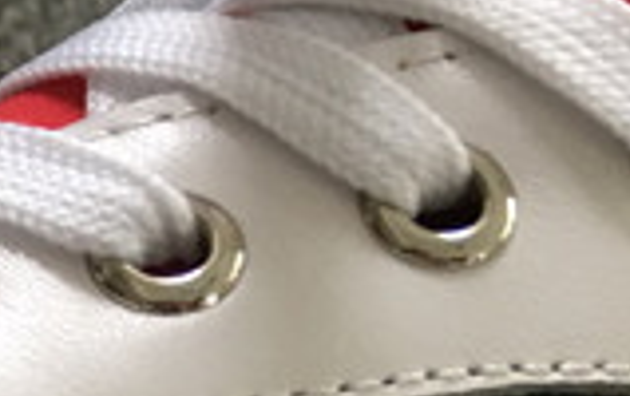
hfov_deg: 13.3
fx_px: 2322
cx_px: -642
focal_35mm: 135
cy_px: 834
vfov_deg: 9.1
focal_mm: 4.15
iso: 32
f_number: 2.2
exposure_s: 1/17
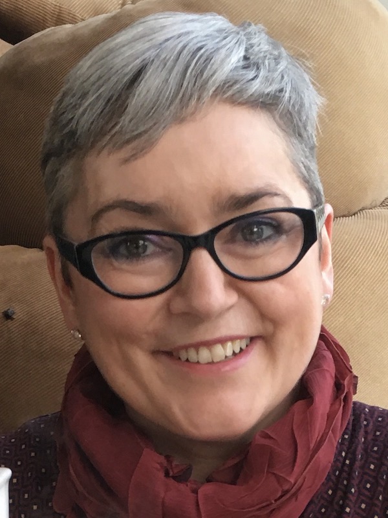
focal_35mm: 29
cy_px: 259
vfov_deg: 61.7
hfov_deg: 48.2
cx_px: 194
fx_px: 433
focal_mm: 4.15
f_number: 2.2
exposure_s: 1/15
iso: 32
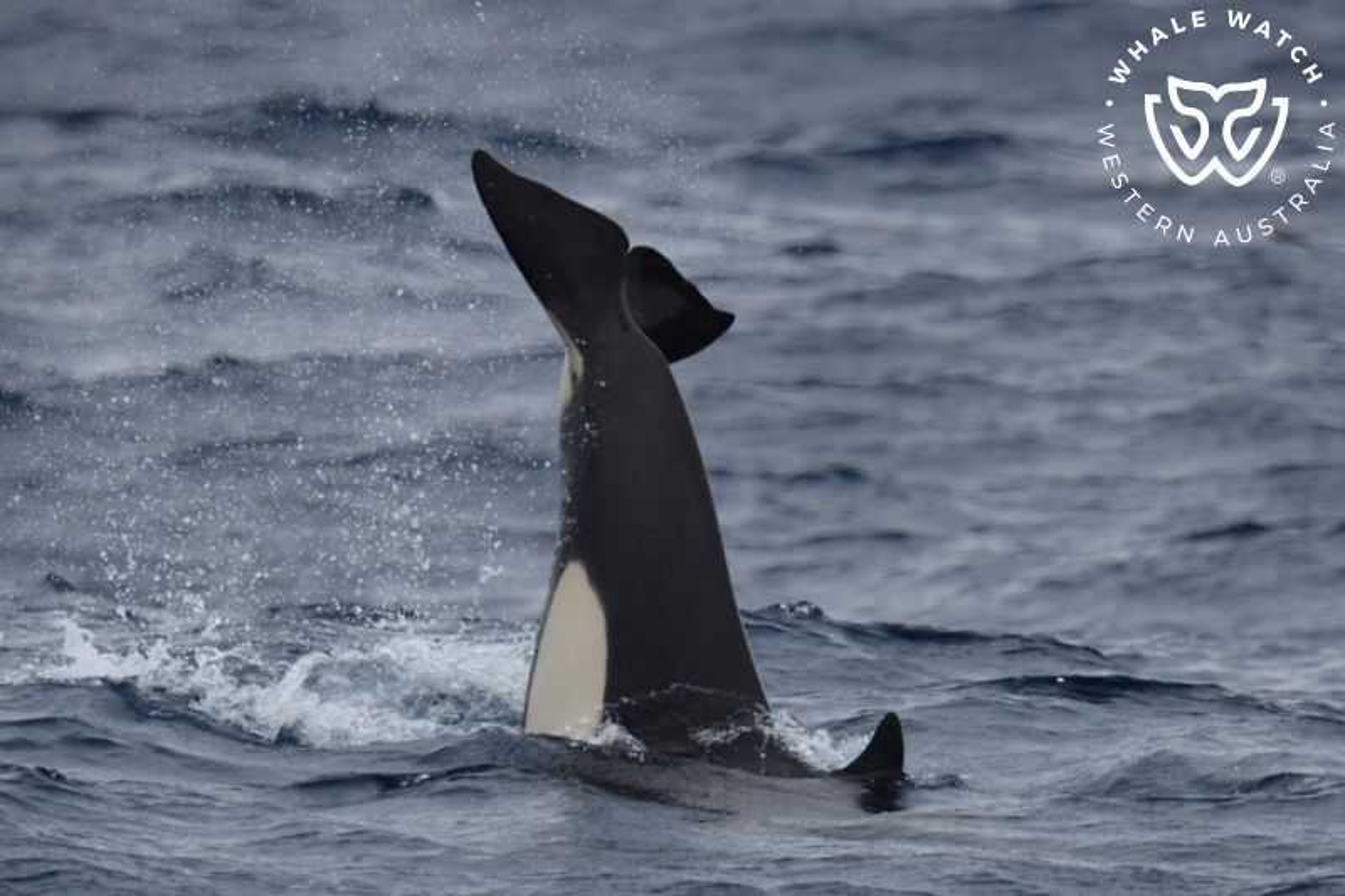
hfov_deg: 4.6
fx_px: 16808
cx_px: 672
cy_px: 448
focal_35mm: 450
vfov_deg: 3.1
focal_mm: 450
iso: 1400
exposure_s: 1/8000
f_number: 6
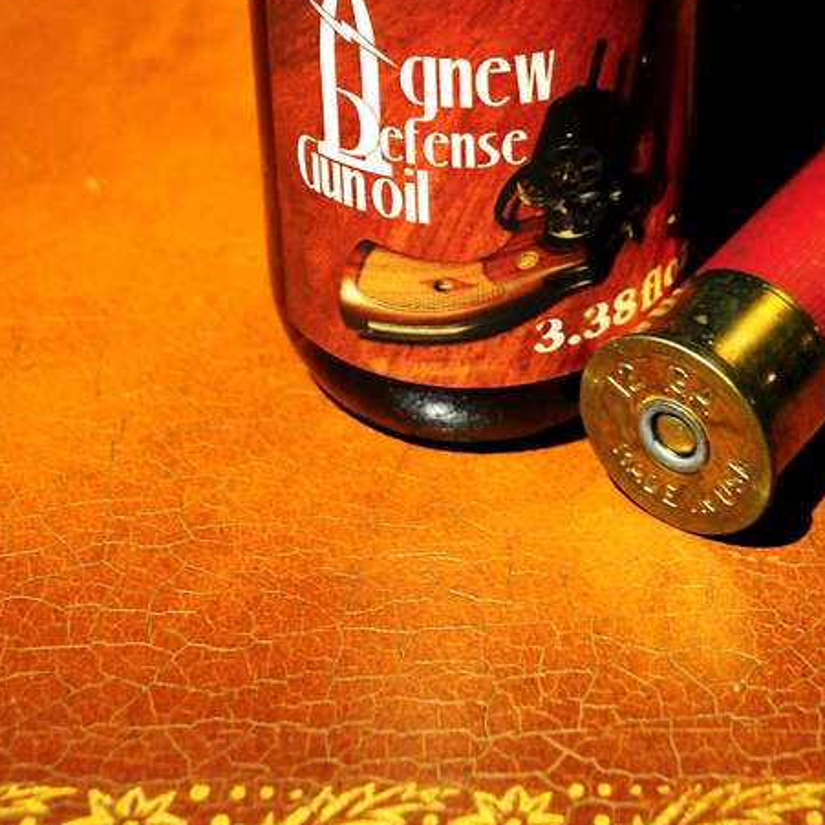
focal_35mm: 76
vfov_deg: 21.2
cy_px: -170
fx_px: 2049
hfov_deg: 22.7
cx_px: 551
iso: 6400
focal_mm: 35
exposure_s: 1/40
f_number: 2.8
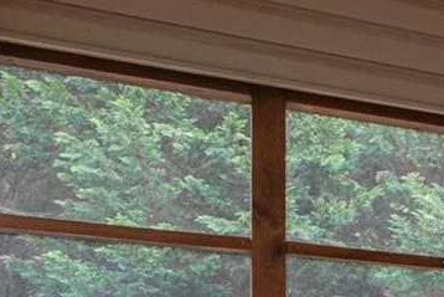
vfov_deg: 15.8
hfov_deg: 16.7
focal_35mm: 80
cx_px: 956
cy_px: 430
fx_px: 987
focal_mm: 14
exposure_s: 1/50
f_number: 7.1
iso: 320
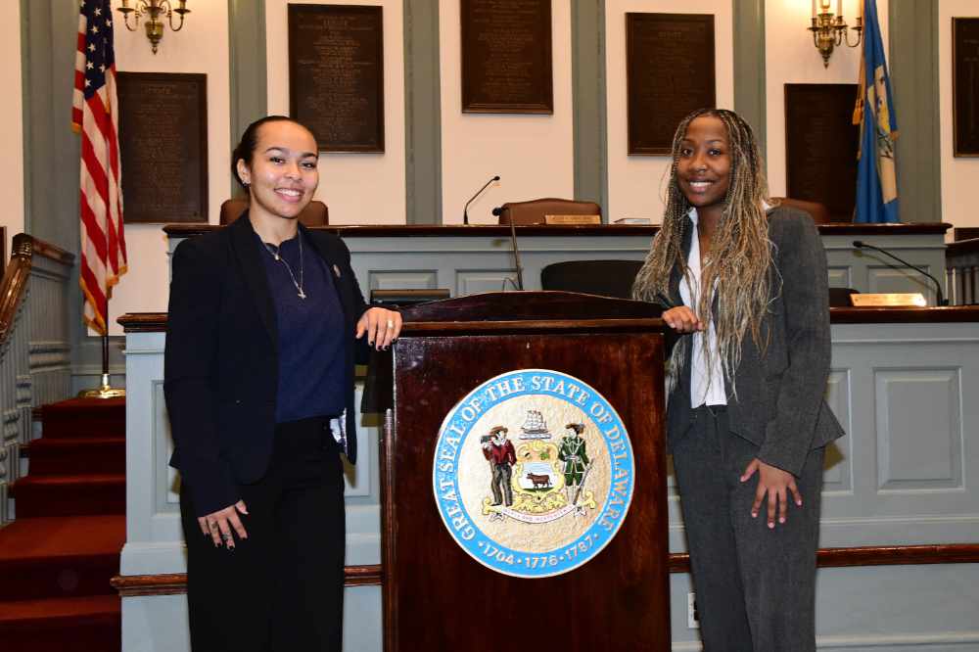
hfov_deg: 46.4
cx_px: 490
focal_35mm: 42
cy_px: 326
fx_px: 1142
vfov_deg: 31.9
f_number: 10
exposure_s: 1/60
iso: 3200
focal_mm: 28
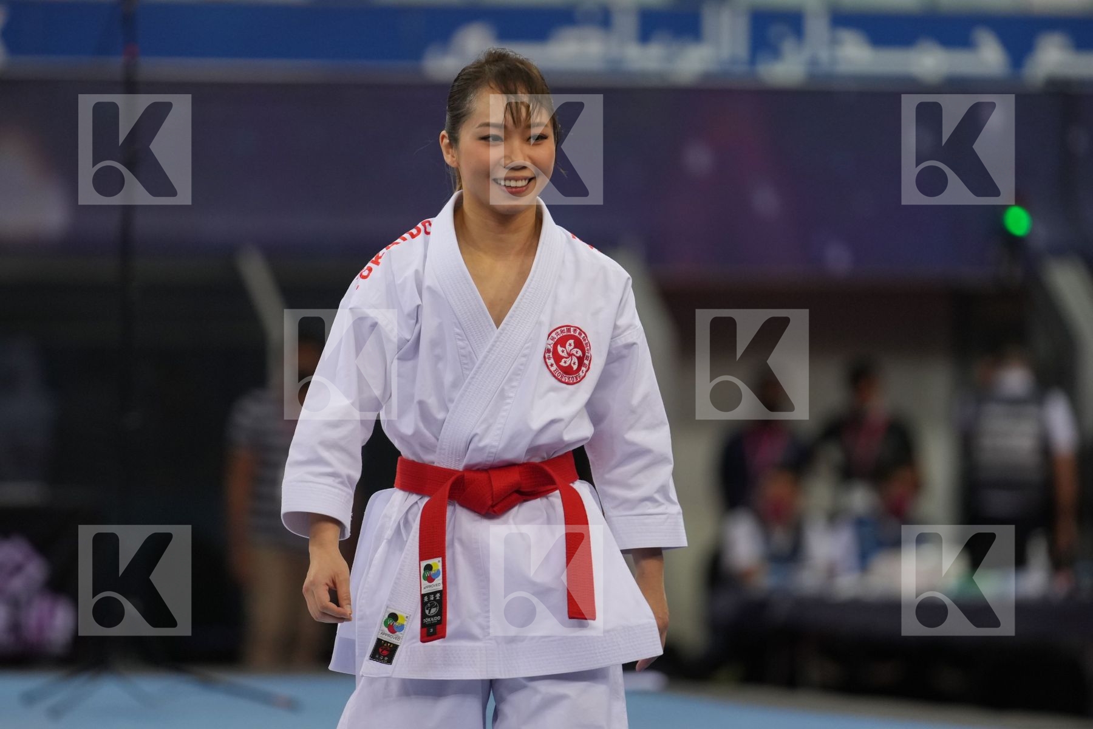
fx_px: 8683
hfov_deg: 7.2
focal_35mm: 286
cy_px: 364
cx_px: 546
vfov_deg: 4.8
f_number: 2.8
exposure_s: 1/500
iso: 1000
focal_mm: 191
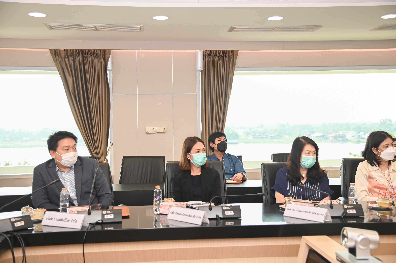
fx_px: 506
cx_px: 198
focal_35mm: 46
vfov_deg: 29.2
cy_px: 132
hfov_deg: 42.8
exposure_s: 1/320
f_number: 4
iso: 1600
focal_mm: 46
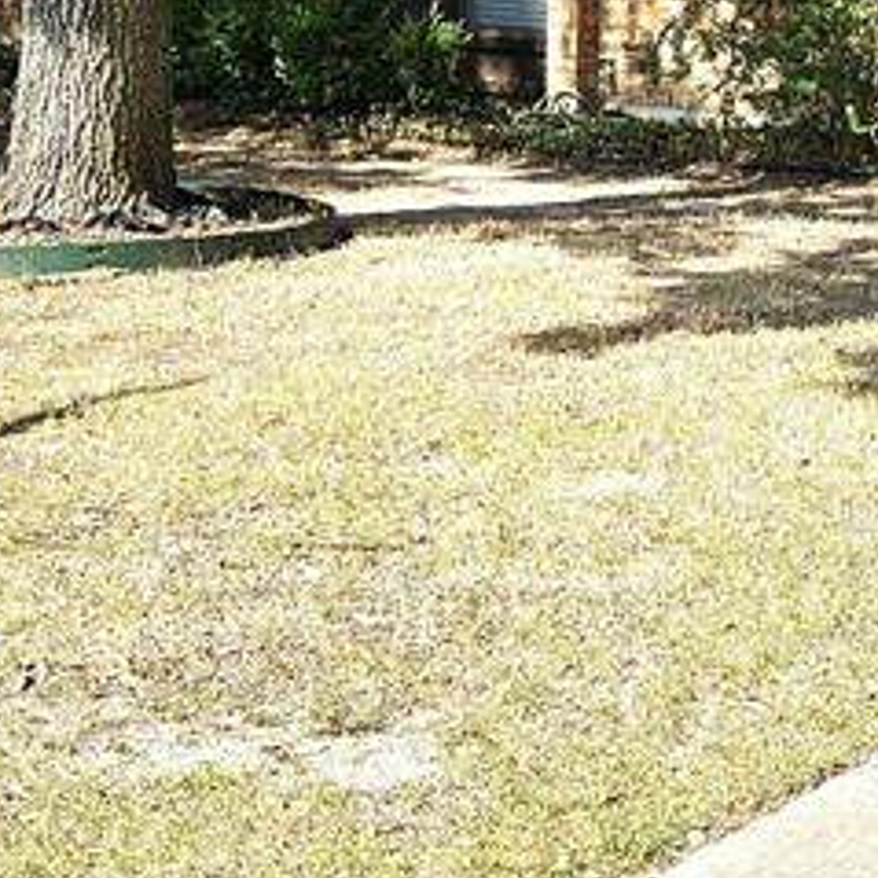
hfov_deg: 18.4
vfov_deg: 19.5
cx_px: 1179
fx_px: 2497
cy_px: 73
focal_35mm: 87
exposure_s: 1/1614
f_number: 1.8
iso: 25
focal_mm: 5.4
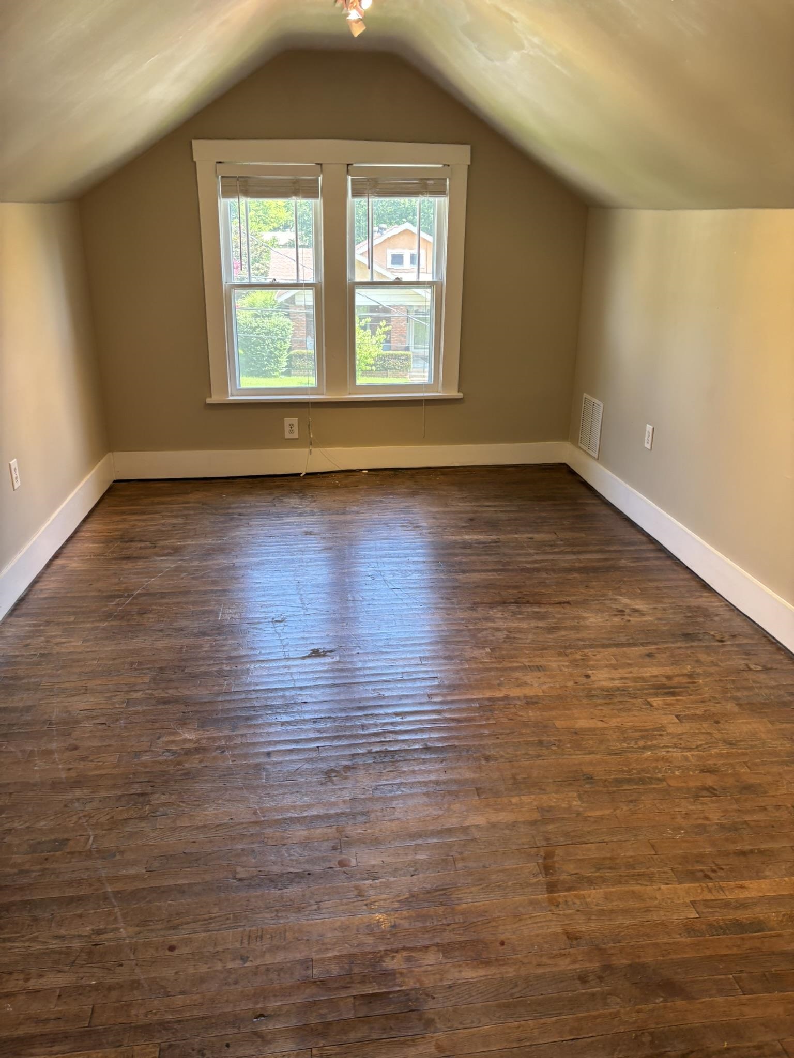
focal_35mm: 26
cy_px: 529
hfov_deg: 53.1
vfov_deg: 67.3
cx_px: 397
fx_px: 795
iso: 80
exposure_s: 1/60
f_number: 1.6
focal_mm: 5.96
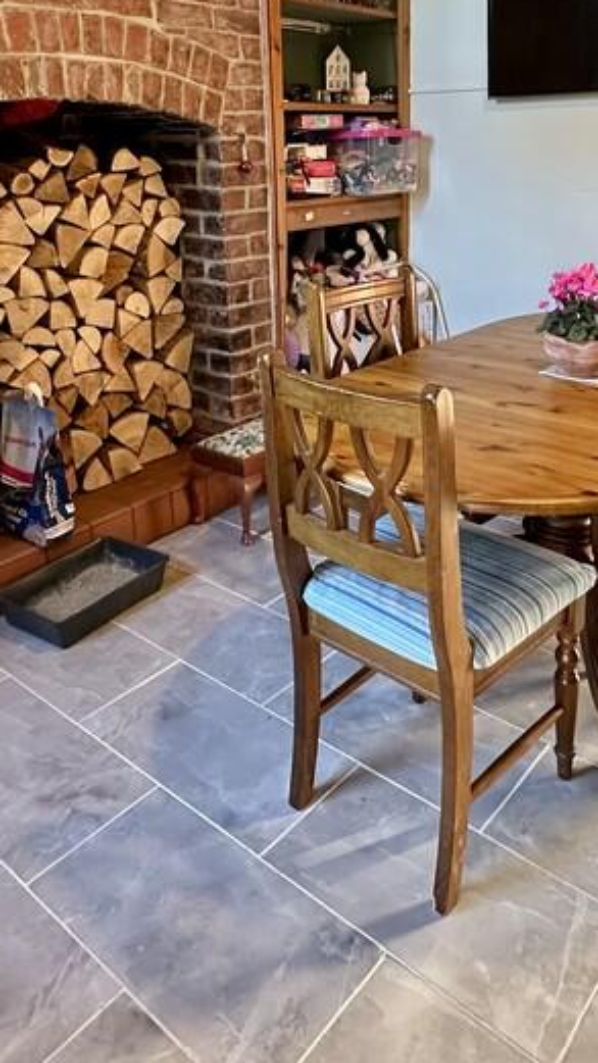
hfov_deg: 38.7
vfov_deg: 61.9
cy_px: 312
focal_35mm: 30
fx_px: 846
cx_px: 376
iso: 320
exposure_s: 1/50
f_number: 2.2
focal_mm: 2.22
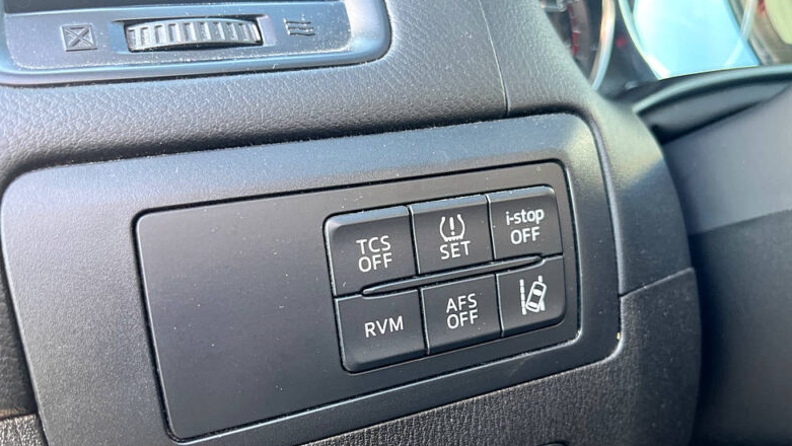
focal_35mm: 29
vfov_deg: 40.1
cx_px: 404
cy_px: 262
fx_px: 609
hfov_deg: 66.0
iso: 125
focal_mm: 5.1
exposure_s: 1/60
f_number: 1.6
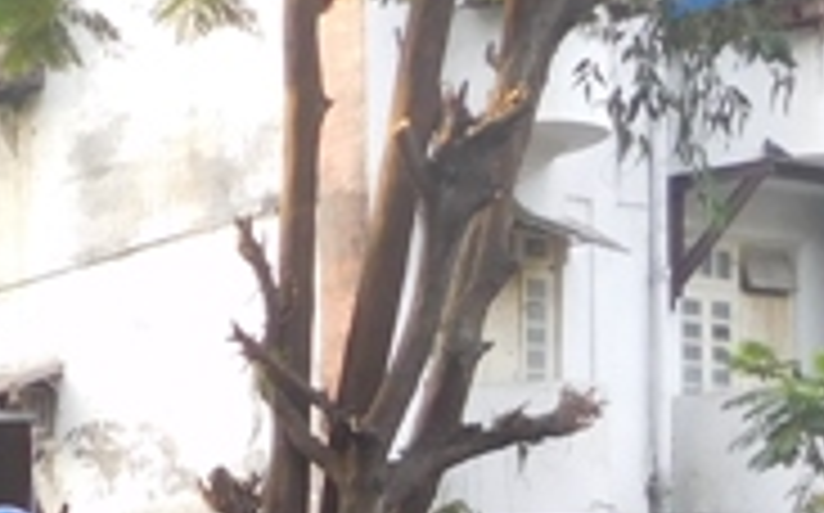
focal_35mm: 116
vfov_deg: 10.6
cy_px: 918
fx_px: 2603
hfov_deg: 15.4
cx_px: -675
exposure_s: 1/40
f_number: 3.4
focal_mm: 4.5
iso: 125
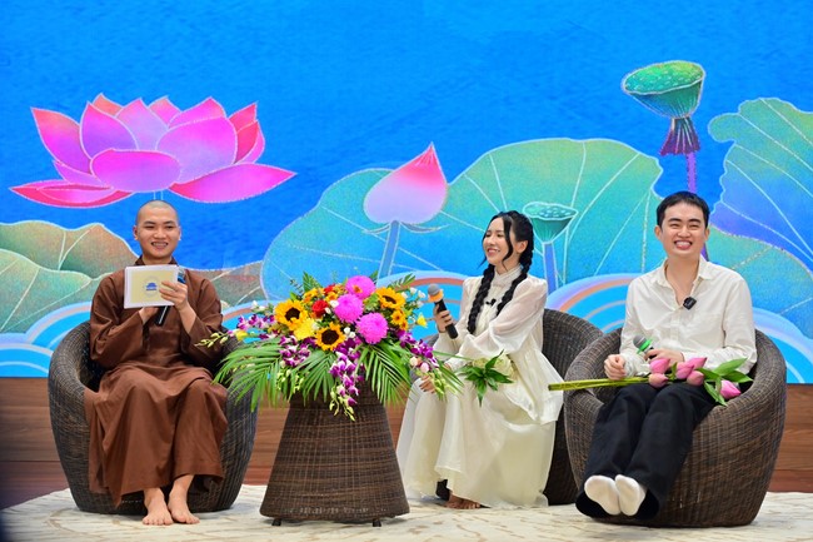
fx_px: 2077
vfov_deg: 14.9
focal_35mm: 92
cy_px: 271
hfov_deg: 22.1
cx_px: 406
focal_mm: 92
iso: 1600
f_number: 5
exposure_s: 1/125
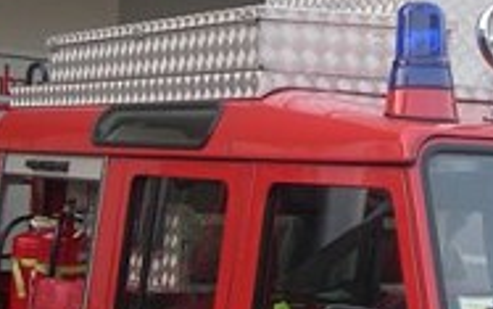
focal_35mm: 111
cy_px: 12
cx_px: 361
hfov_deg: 18.7
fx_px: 1492
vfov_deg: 11.7
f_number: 2.8
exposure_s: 1/84.1
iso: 100
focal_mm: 8
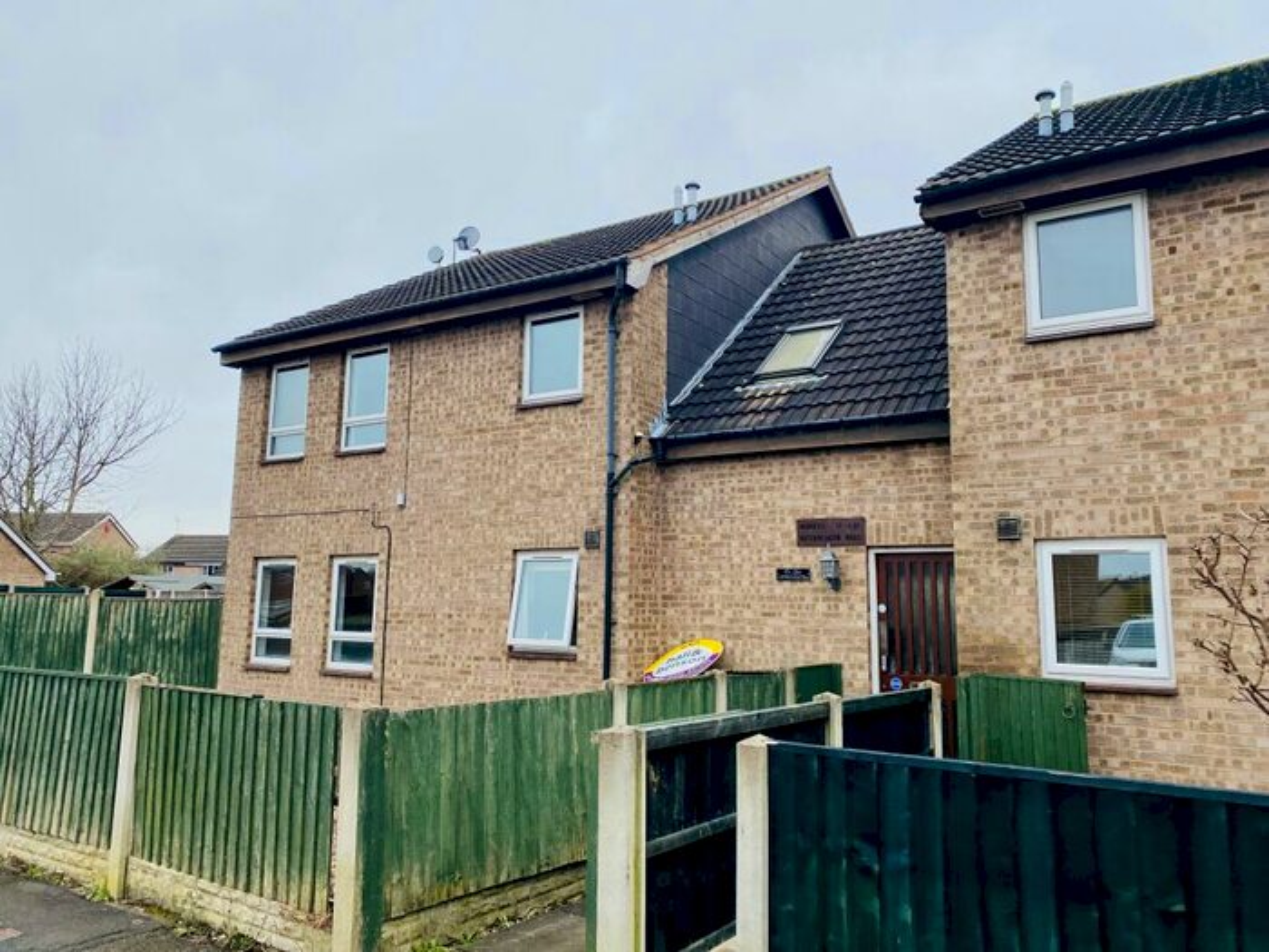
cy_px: 476
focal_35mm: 26
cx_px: 634
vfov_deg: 53.1
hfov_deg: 67.3
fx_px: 953
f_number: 1.8
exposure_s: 1/1727
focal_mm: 4.25
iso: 32
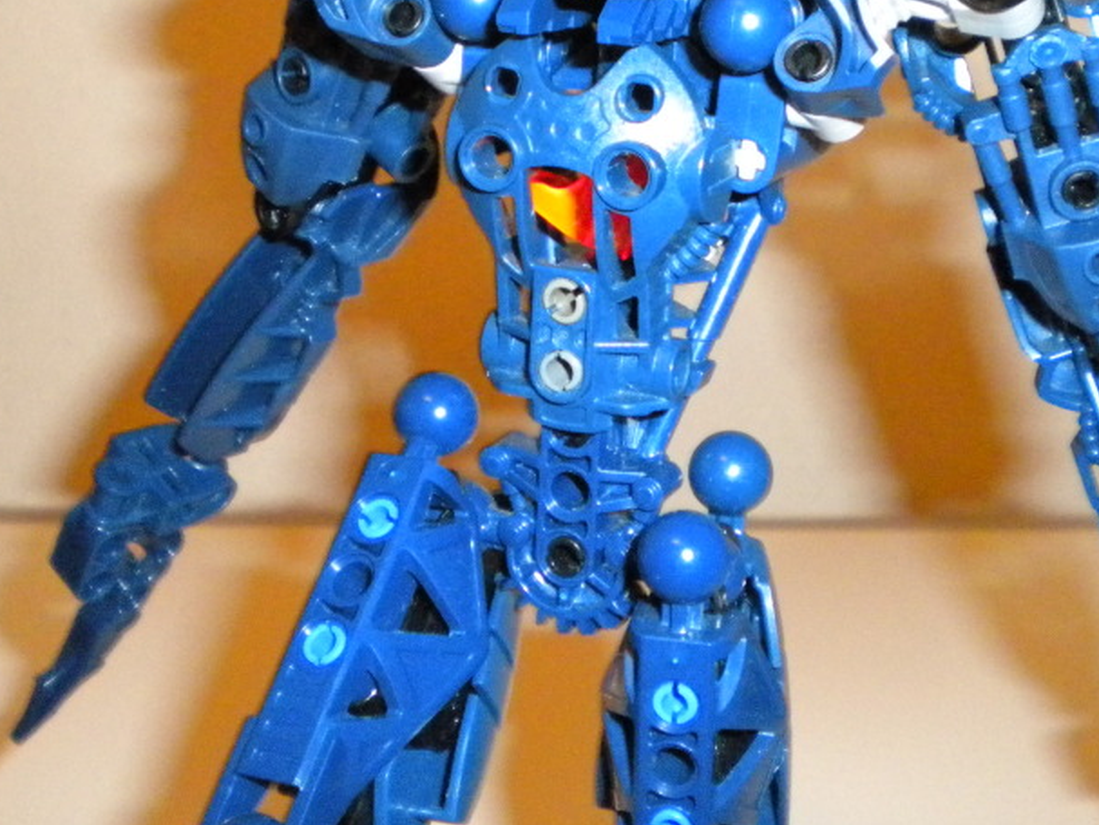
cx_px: 610
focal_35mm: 59
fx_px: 1874
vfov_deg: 24.5
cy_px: 194
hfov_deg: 32.7
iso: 800
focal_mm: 6.3
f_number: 3.1
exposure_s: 1/30
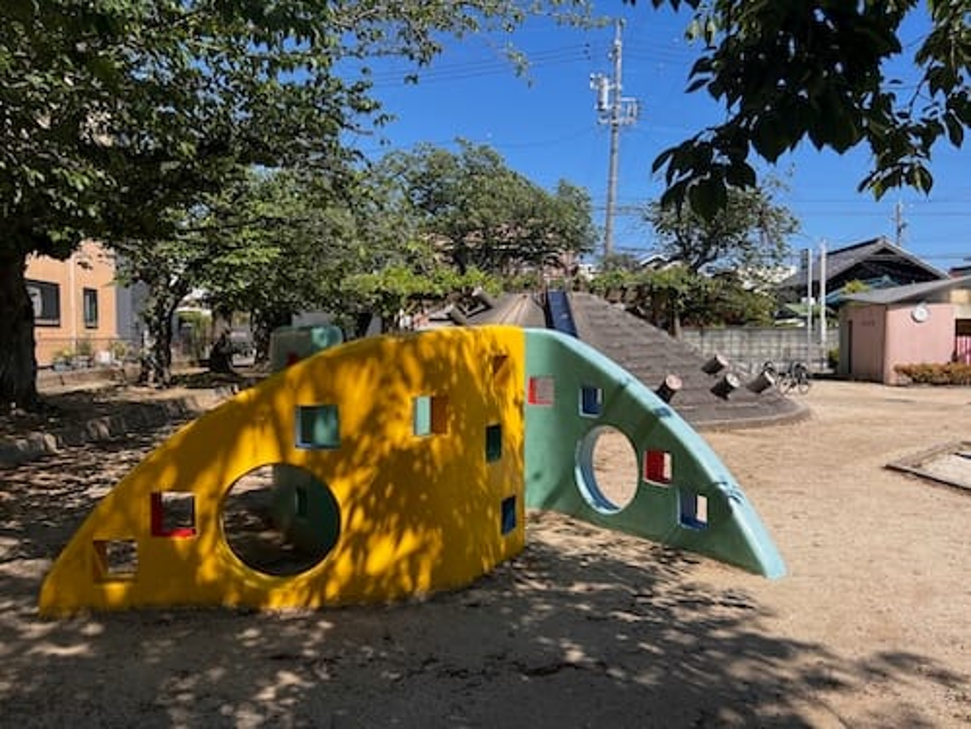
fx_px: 729
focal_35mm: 26
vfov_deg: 53.1
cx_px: 486
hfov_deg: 67.3
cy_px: 364
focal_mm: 5.7
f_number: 1.5
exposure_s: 1/2841
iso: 50
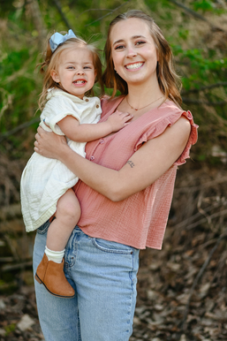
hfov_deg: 12.4
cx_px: 98
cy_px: 166
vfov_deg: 18.6
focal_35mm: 110
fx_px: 1041
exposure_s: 1/500
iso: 100
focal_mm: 85
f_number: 1.8
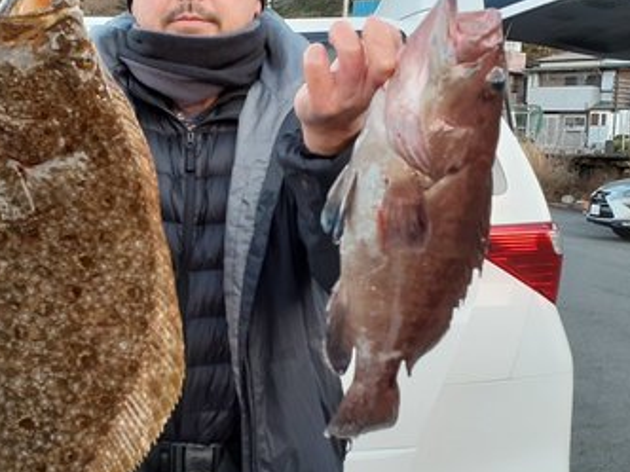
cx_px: 218
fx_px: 946
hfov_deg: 36.5
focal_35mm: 52
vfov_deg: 28.0
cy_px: 250
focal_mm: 3.6
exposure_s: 1/50
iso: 125
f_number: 1.9
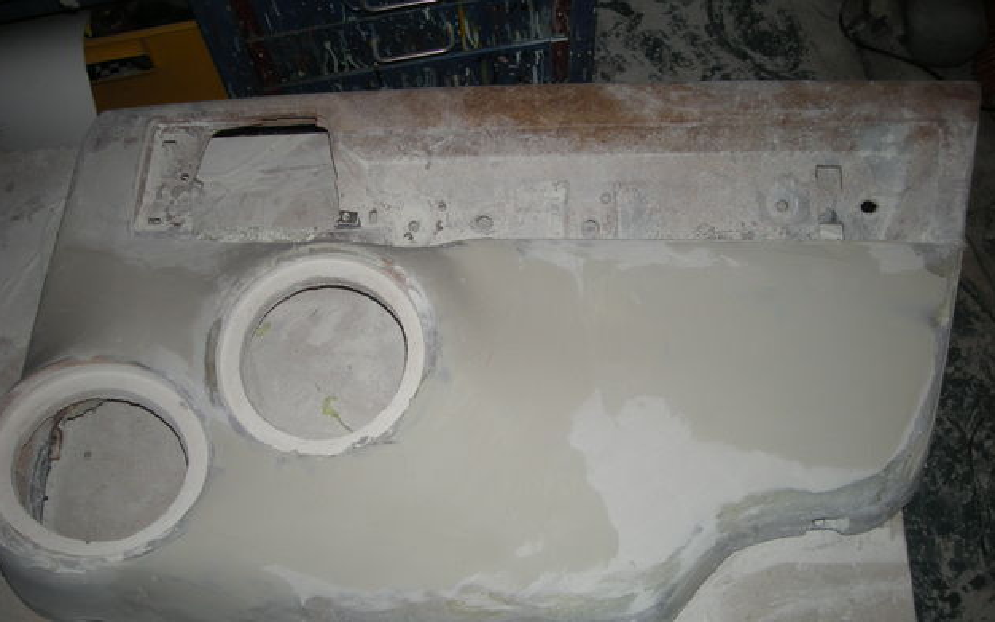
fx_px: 1031
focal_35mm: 38
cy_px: 304
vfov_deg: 33.6
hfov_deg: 51.5
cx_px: 494
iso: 50
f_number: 2.8
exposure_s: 1/60
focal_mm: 5.7
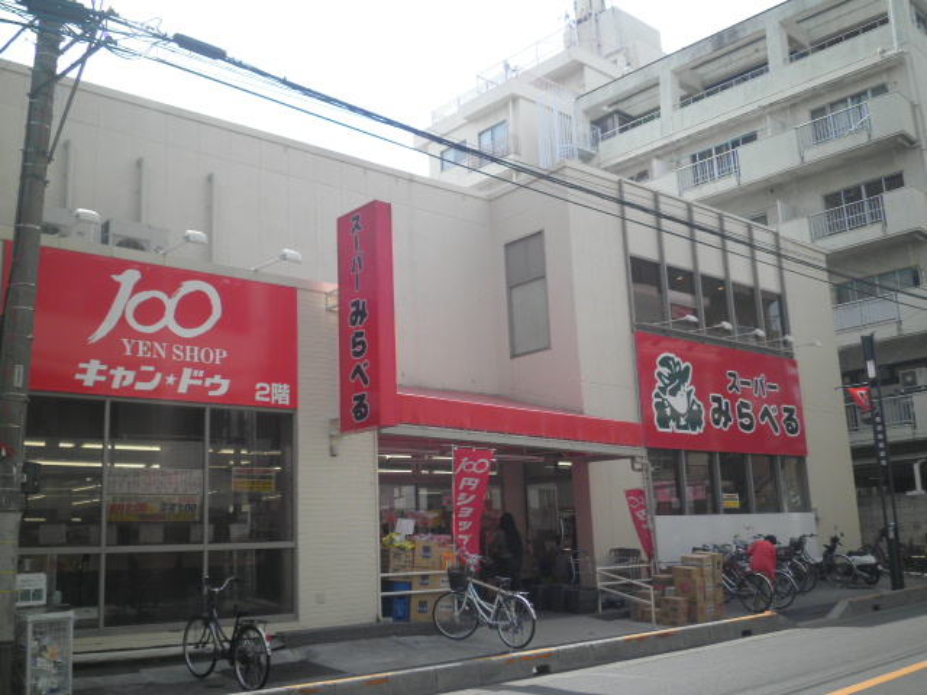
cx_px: 464
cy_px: 348
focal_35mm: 36
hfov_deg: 51.4
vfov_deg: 39.7
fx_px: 964
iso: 64
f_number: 3.1
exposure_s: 1/500
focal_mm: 6.4
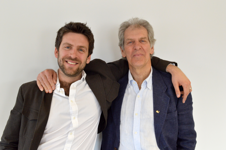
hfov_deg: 46.4
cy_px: 75
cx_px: 113
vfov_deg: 31.8
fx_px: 263
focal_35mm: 42
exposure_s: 1/30
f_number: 10
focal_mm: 28
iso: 1600
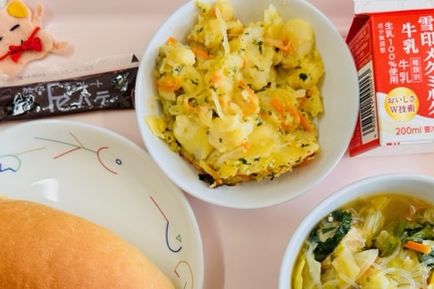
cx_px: 214
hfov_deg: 51.9
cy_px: 202
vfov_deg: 35.4
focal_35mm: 37
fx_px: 446
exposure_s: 1/134
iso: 64
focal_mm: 6.86
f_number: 1.78
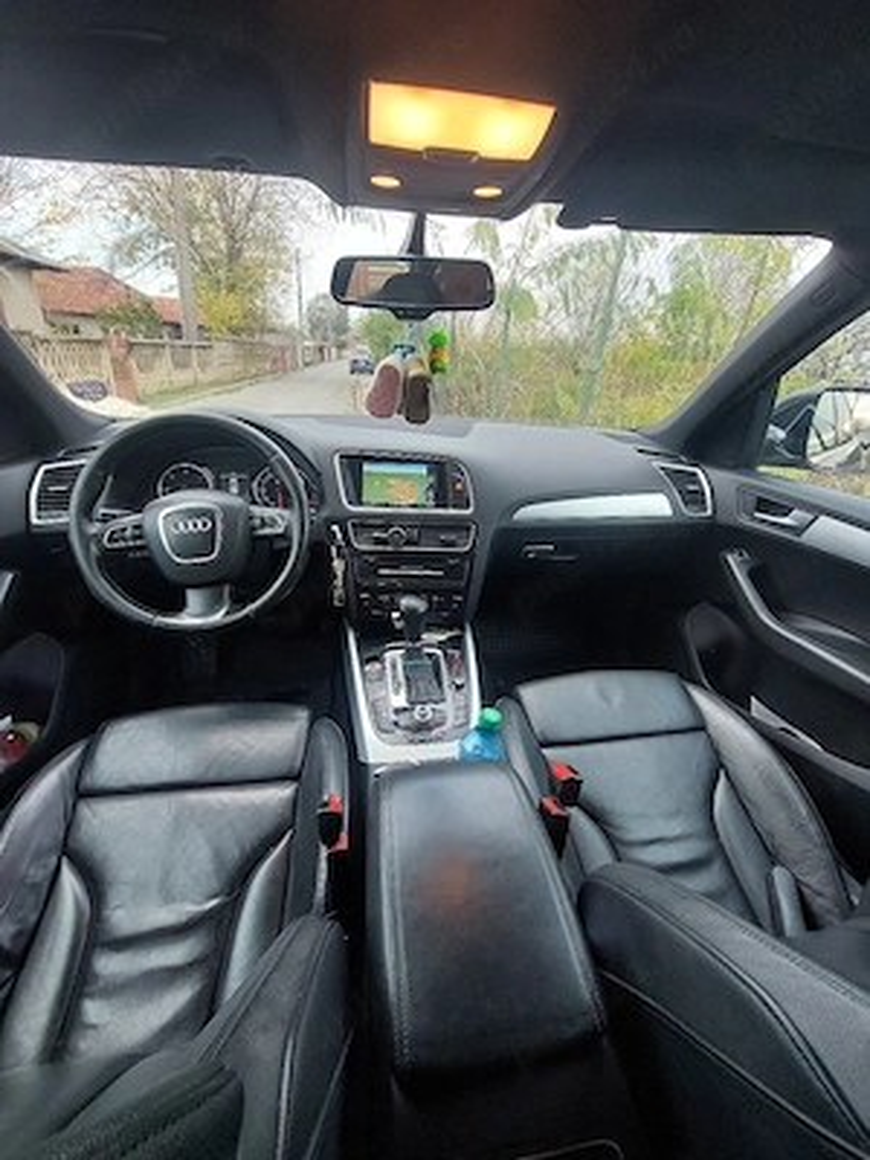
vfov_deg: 106.2
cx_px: 435
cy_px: 580
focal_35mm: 13
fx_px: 436
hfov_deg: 89.9
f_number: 2.2
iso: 64
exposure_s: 1/60.2
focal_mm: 1.74
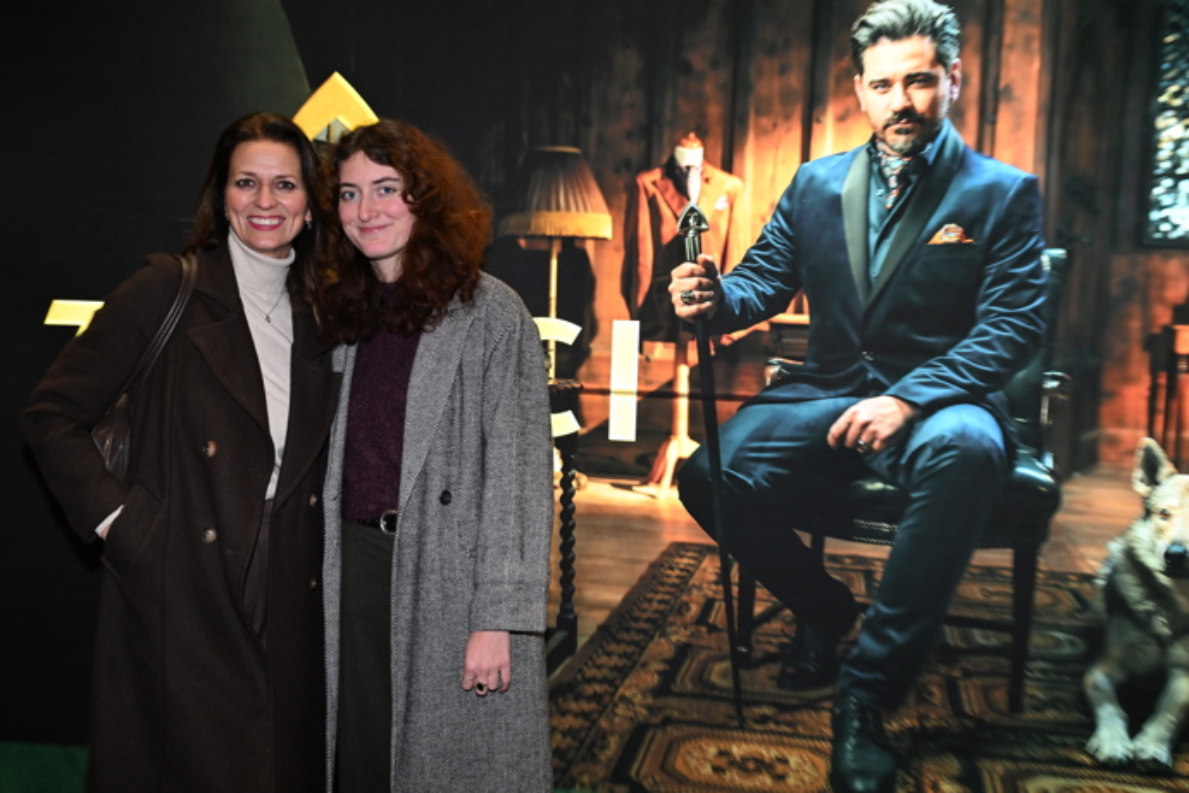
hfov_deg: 44.5
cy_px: 396
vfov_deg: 30.5
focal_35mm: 44
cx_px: 594
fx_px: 1453
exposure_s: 1/125
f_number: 5.6
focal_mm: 44
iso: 3200
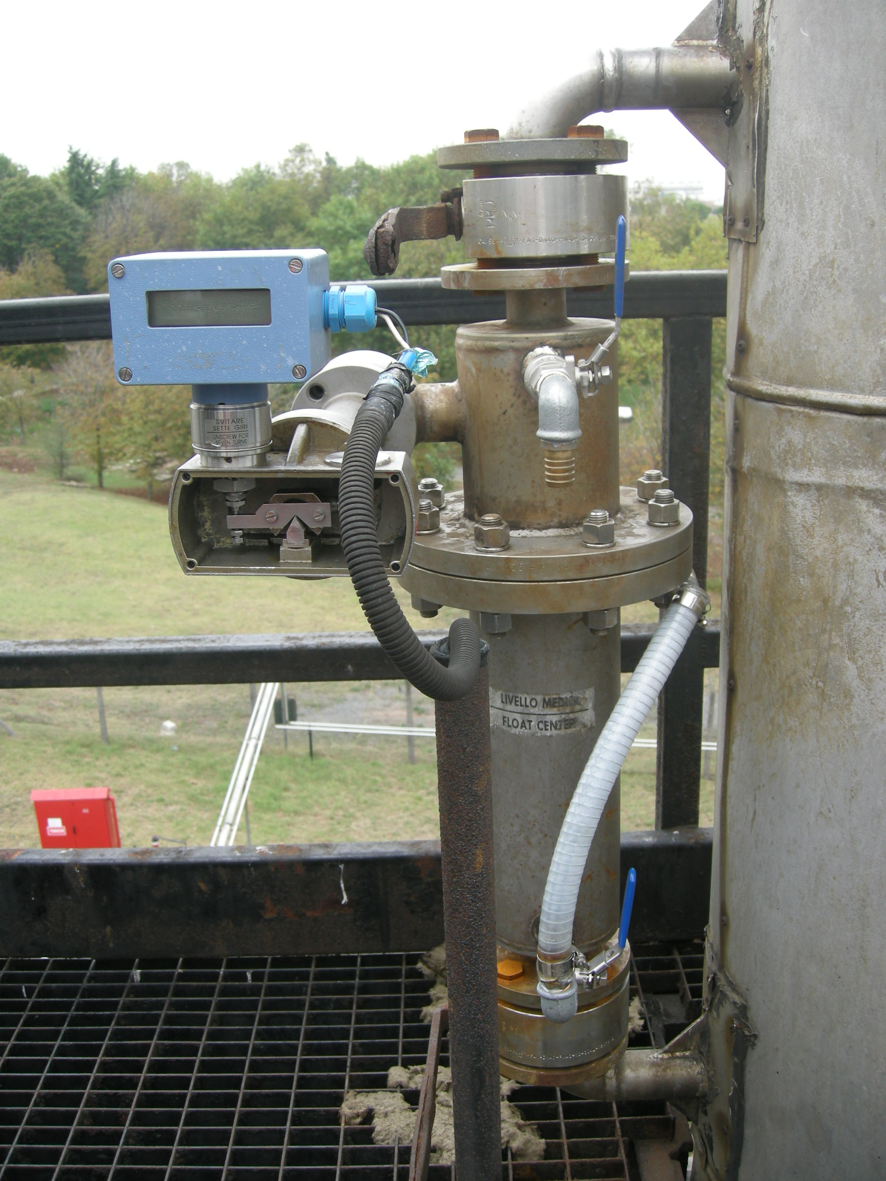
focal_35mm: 36
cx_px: 443
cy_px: 590
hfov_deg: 39.7
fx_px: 1229
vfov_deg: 51.4
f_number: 3.4
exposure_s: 1/73
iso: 64
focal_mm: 7.5
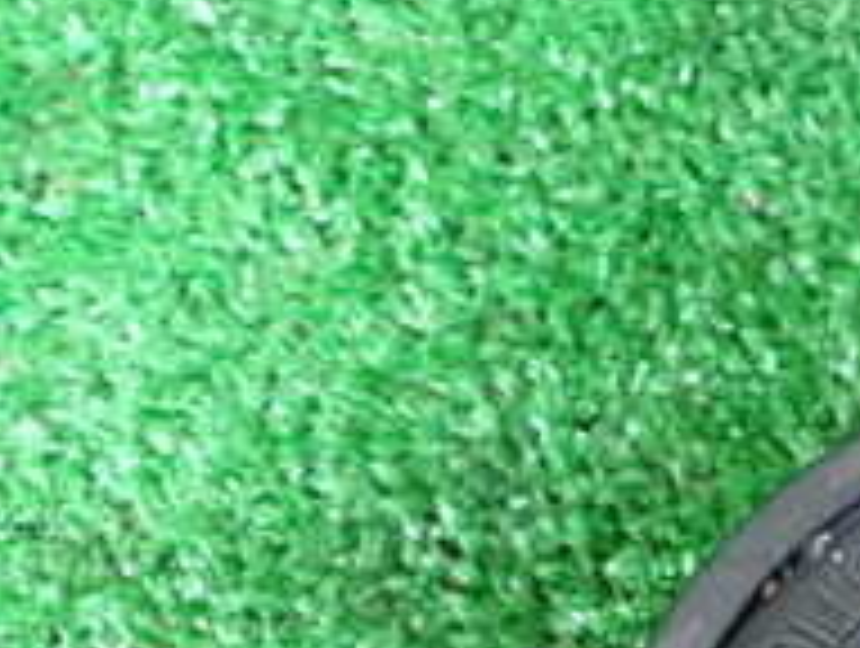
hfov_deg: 19.5
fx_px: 2340
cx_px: 1058
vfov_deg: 15.1
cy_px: 832
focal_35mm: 94
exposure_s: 1/30
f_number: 2.3
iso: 640
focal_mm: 5.4
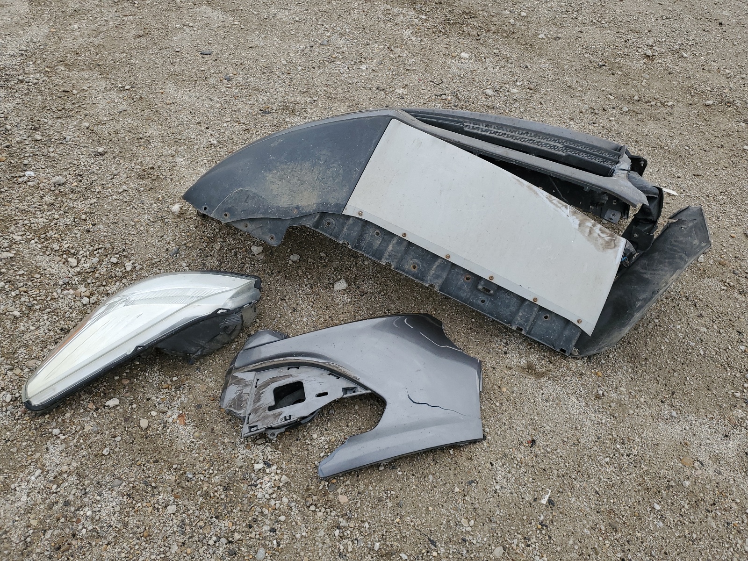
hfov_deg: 67.3
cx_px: 374
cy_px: 280
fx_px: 562
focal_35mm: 26
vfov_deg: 53.1
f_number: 1.5
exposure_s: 1/1429
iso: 50
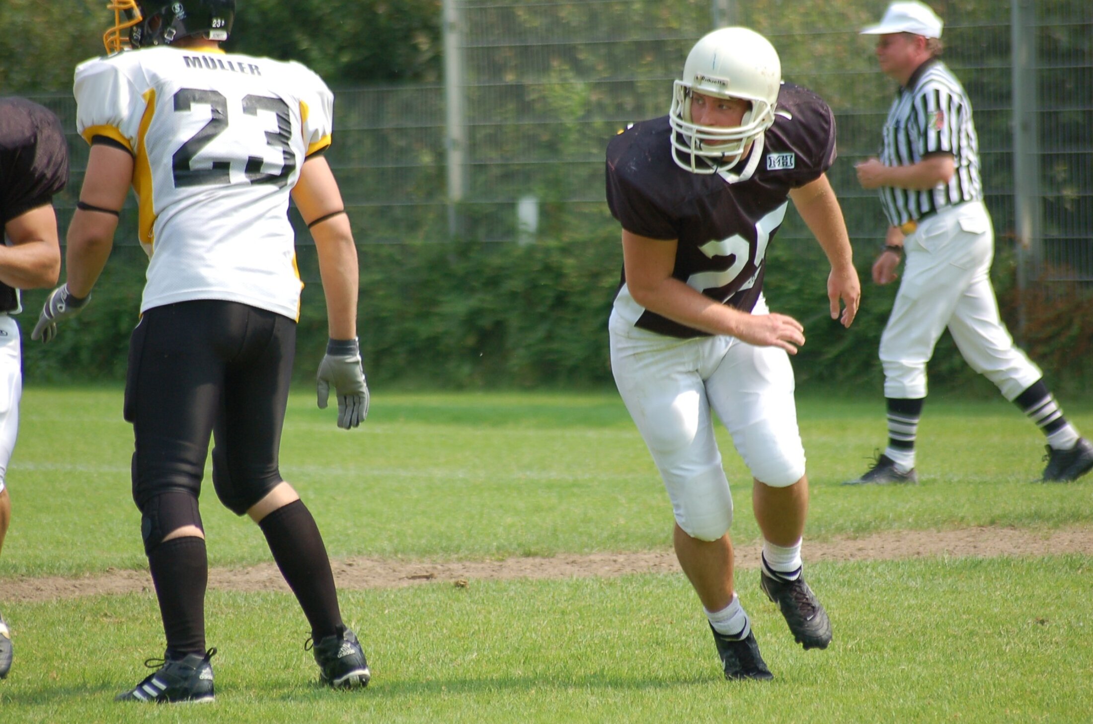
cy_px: 362
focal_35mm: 360
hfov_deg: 5.7
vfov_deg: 3.8
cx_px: 546
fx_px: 10909
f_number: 5.3
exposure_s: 1/1000
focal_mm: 240
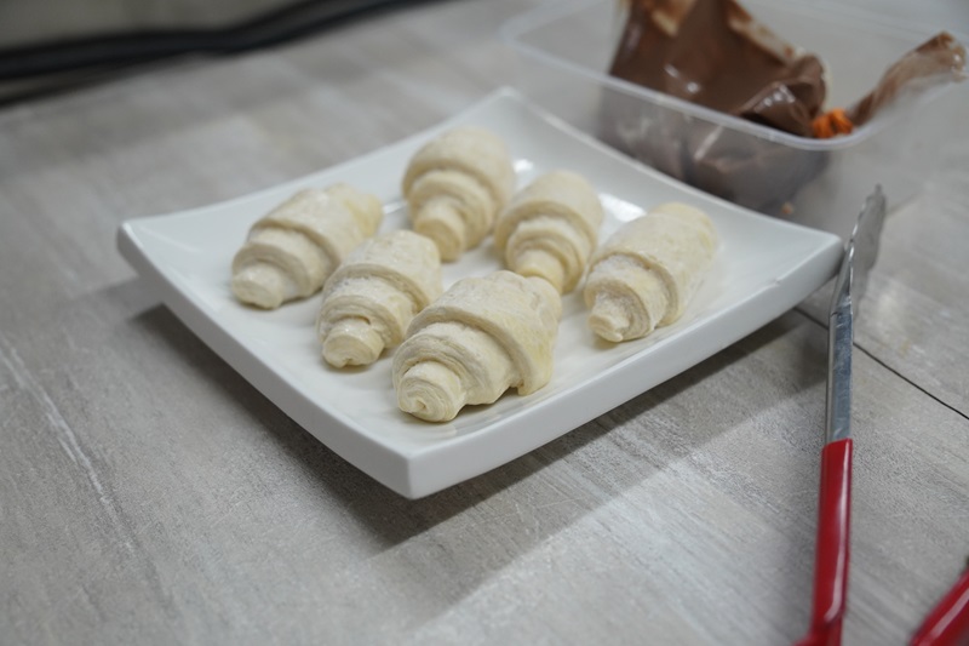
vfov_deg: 28.9
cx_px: 484
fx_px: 1251
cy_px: 323
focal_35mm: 46
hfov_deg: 42.3
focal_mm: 31
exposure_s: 1/200
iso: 1000
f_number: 2.8
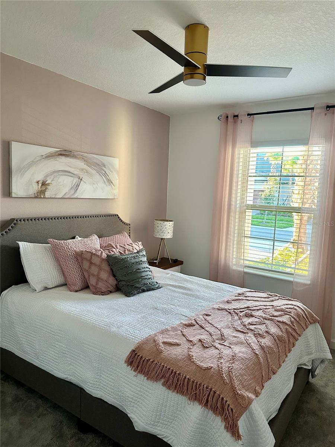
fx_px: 310
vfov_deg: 71.6
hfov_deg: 56.8
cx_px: 168
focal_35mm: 24
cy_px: 224
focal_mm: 6.86
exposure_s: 1/60
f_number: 1.78
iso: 400
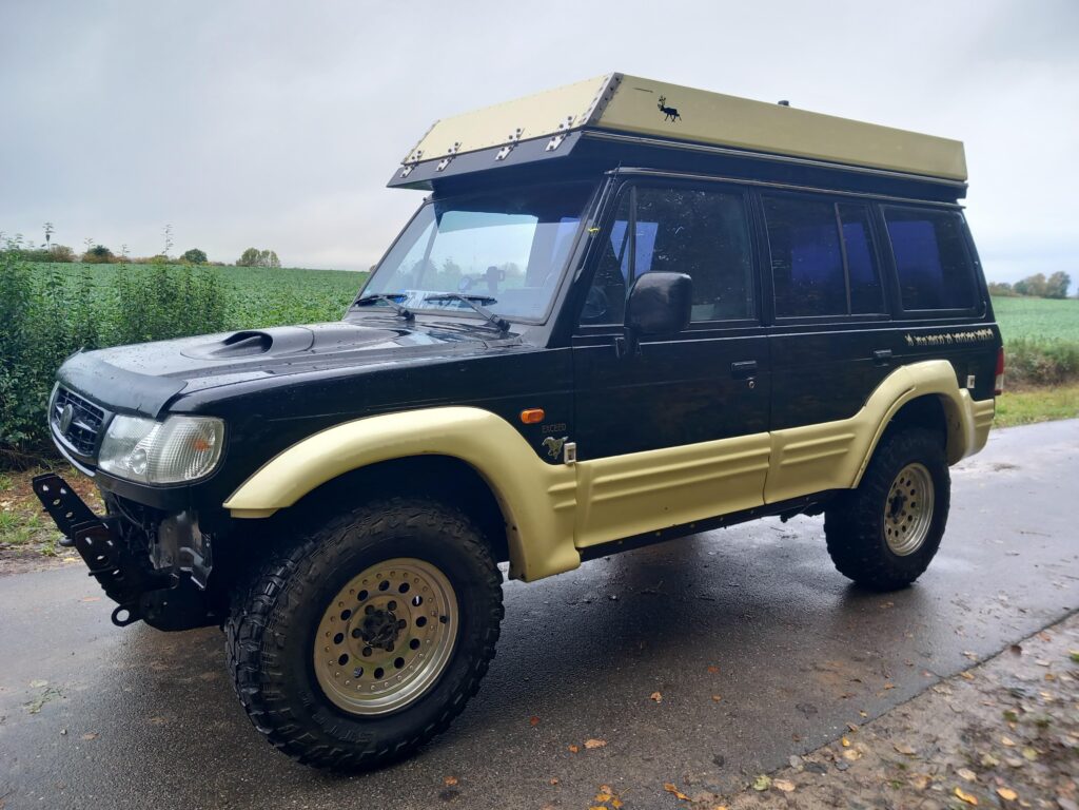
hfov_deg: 65.3
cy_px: 405
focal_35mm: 27
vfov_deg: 51.4
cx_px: 540
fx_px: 842
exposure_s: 1/50
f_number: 1.8
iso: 32
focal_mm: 4
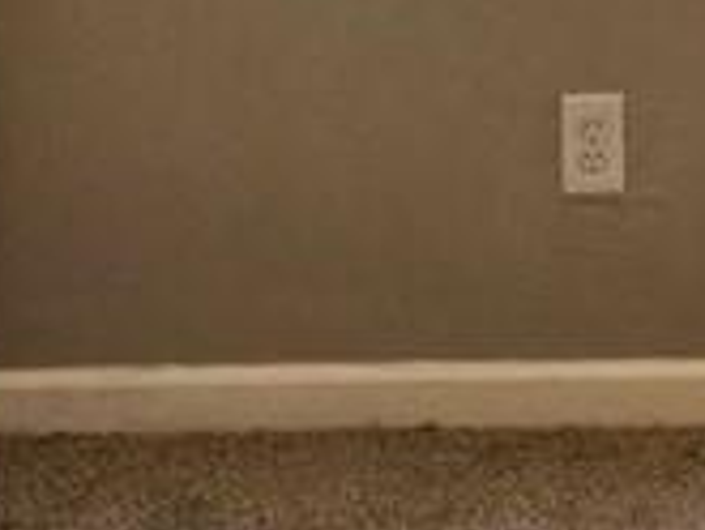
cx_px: 961
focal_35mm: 143
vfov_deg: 9.7
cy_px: -492
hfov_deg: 13.2
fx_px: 2915
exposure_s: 1/120
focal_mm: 6.3
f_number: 1.7
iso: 160
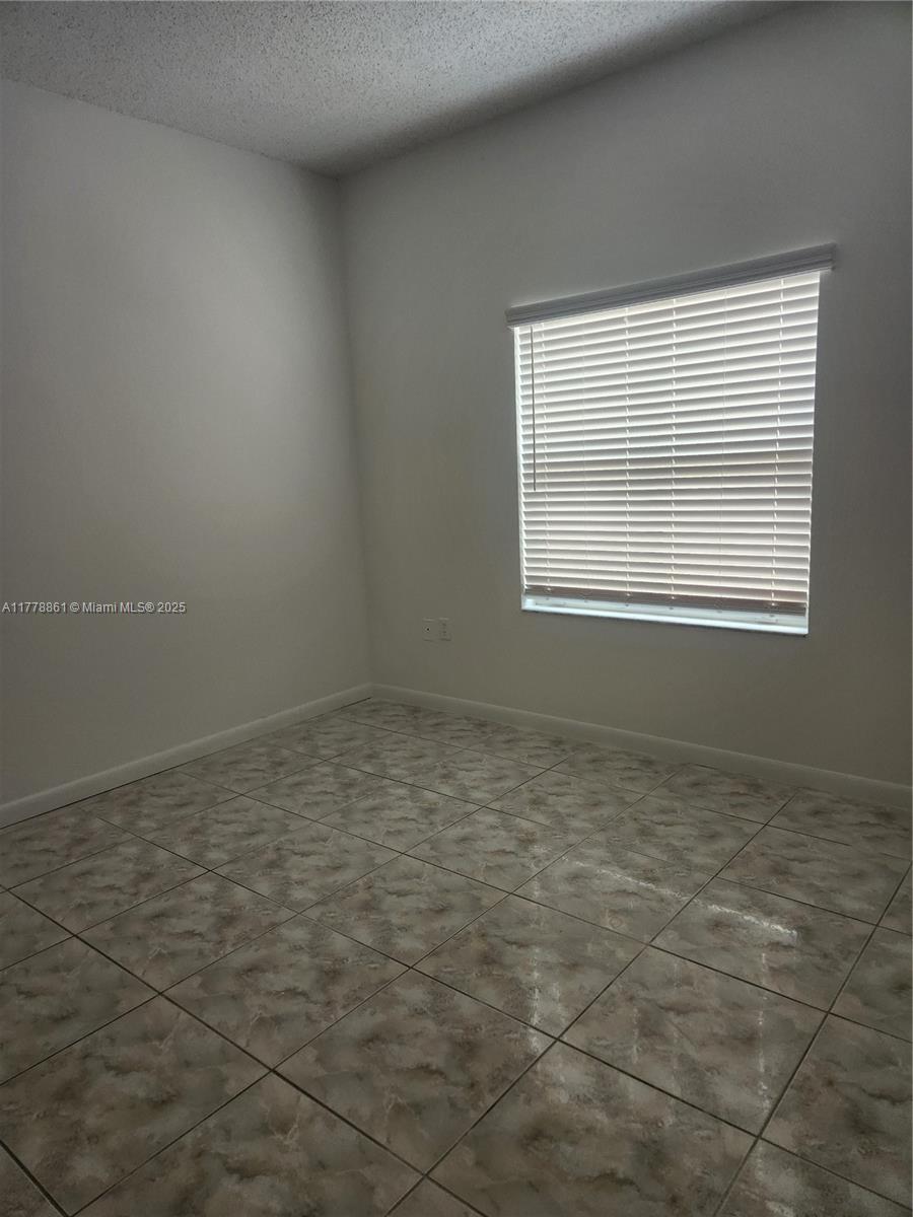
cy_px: 608
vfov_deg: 73.9
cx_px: 456
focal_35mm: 23
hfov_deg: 58.9
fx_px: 809
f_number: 1.8
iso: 200
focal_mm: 5.4
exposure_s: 1/120
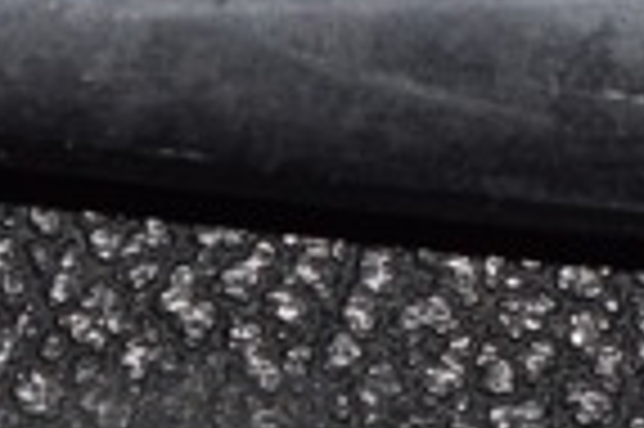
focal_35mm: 576
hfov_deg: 3.6
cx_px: 847
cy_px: -710
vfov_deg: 2.4
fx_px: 10301
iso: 100
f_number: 6.3
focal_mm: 55
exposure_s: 1/60
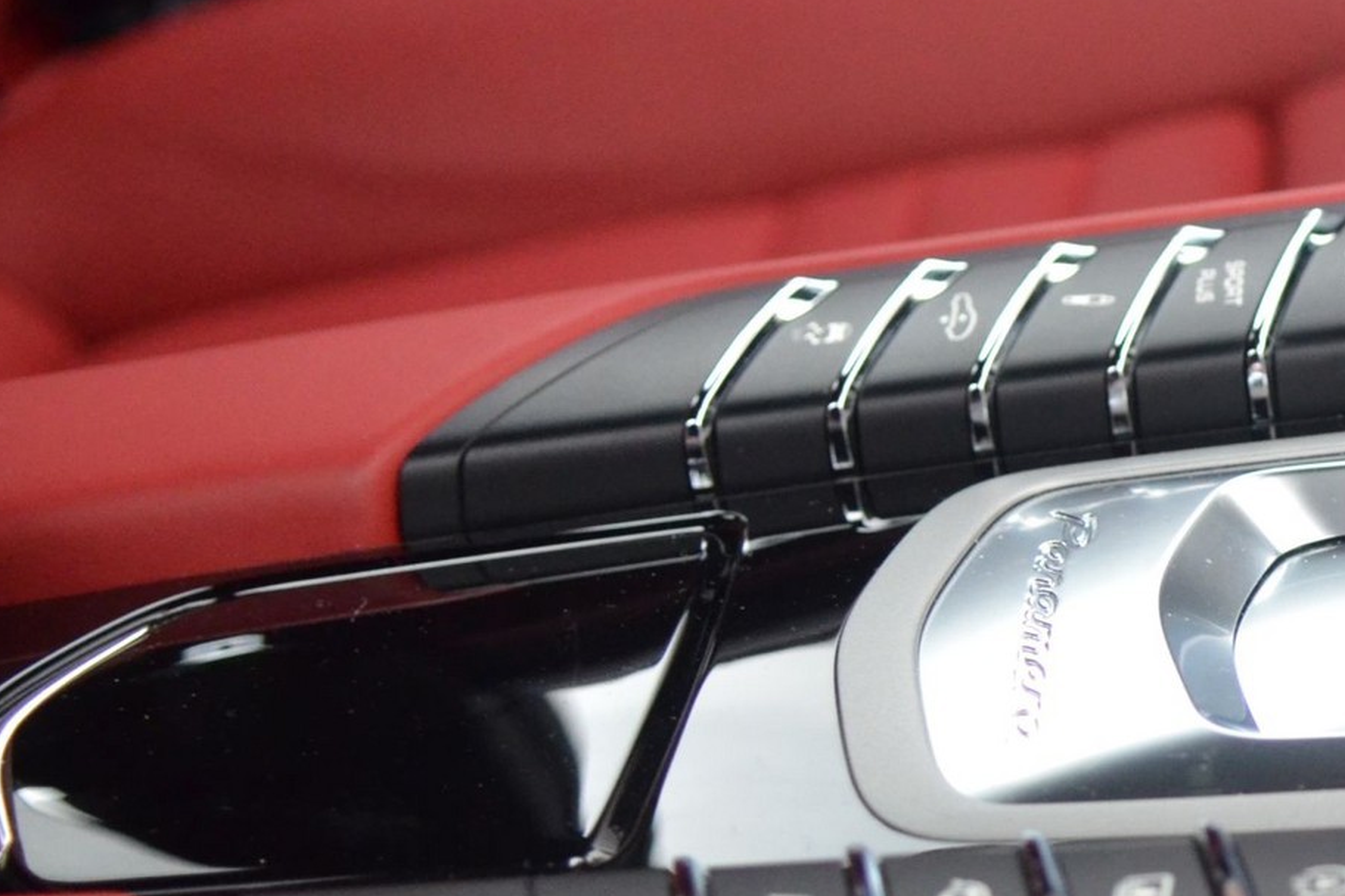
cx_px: 1681
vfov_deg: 14.5
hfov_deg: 20.0
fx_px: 3525
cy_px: 541
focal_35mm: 94
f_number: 2.8
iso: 1600
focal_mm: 23
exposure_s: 1/125
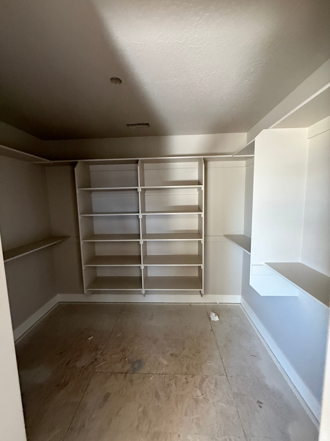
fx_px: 178
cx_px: 165
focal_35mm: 14
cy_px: 220
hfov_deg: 85.7
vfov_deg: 102.1
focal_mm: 2.22
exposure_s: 1/60
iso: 640
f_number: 2.2
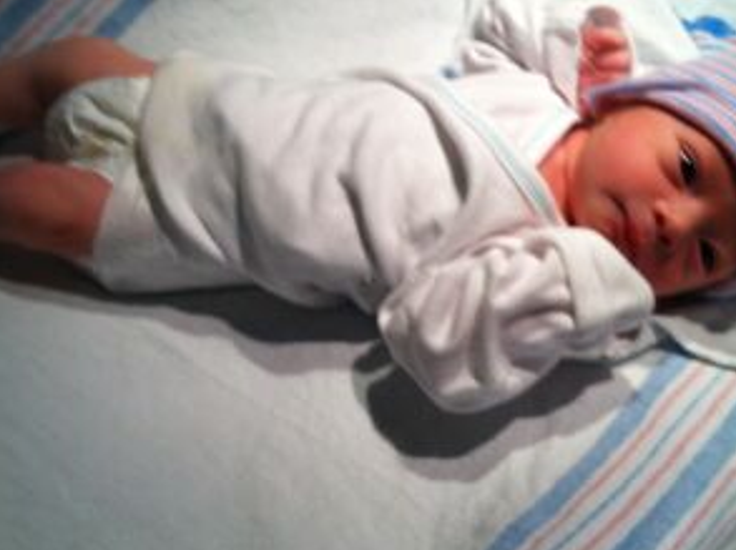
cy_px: 254
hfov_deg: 39.7
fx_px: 1019
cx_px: 377
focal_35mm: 48
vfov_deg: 30.2
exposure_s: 1/17
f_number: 2.8
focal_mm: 3.85
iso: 80
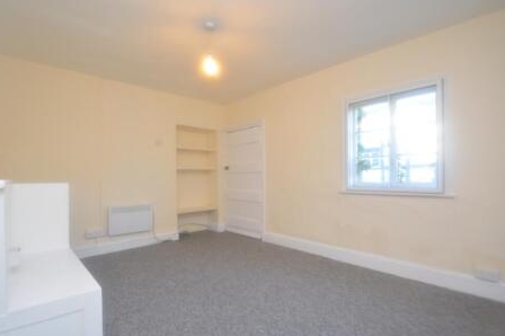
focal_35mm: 18
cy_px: 169
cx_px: 245
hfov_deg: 91.5
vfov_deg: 68.7
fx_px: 246
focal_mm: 11
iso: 640
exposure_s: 1/60
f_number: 4
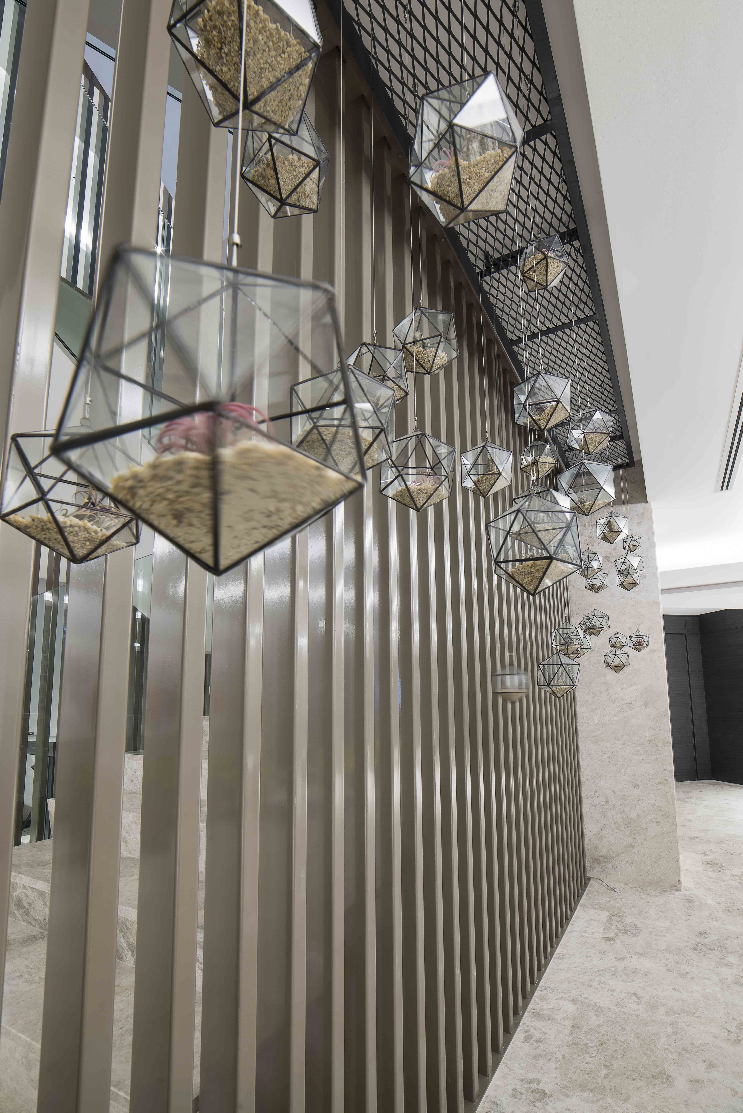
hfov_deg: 81.2
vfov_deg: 104.2
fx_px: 433
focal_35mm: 14
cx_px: 372
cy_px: 556
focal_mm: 14
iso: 50
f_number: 11
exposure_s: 8
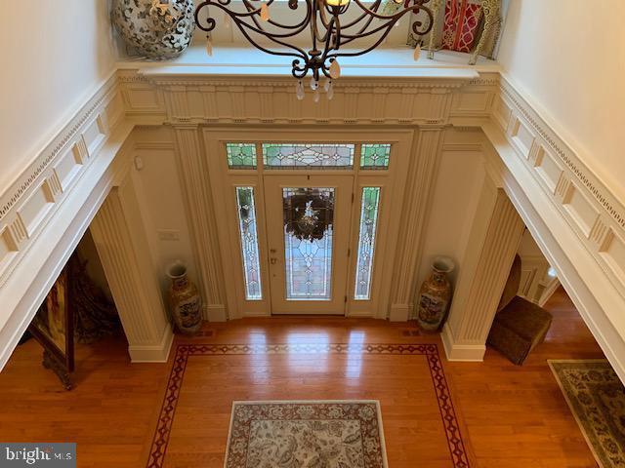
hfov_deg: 67.3
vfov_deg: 53.1
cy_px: 234
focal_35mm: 26
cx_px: 312
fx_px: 469
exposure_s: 1/60
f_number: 1.8
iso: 160
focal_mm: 4.25
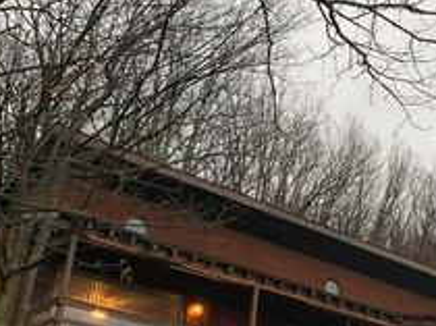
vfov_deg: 23.4
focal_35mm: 62
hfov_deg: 29.4
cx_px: 424
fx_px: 780
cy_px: 236
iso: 64
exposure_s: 1/121
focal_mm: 4.25
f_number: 1.8
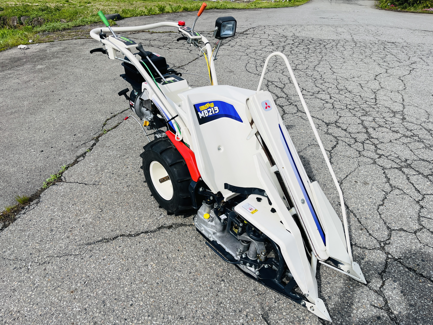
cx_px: 216
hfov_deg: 67.3
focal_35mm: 26
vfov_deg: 53.1
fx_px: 325
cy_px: 162
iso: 50
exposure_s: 1/5319
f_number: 1.6
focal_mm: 5.1
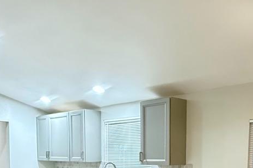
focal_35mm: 47
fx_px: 330
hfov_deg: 41.8
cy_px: 188
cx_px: 143
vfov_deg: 26.3
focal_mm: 2.22
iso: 640
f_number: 2.2
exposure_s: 1/60
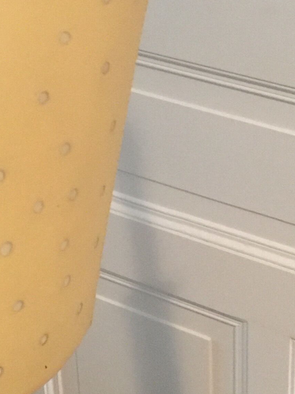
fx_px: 1159
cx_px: 143
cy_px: 167
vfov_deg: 19.2
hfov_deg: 14.5
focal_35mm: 102
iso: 320
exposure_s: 1/17
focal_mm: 4.15
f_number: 2.2
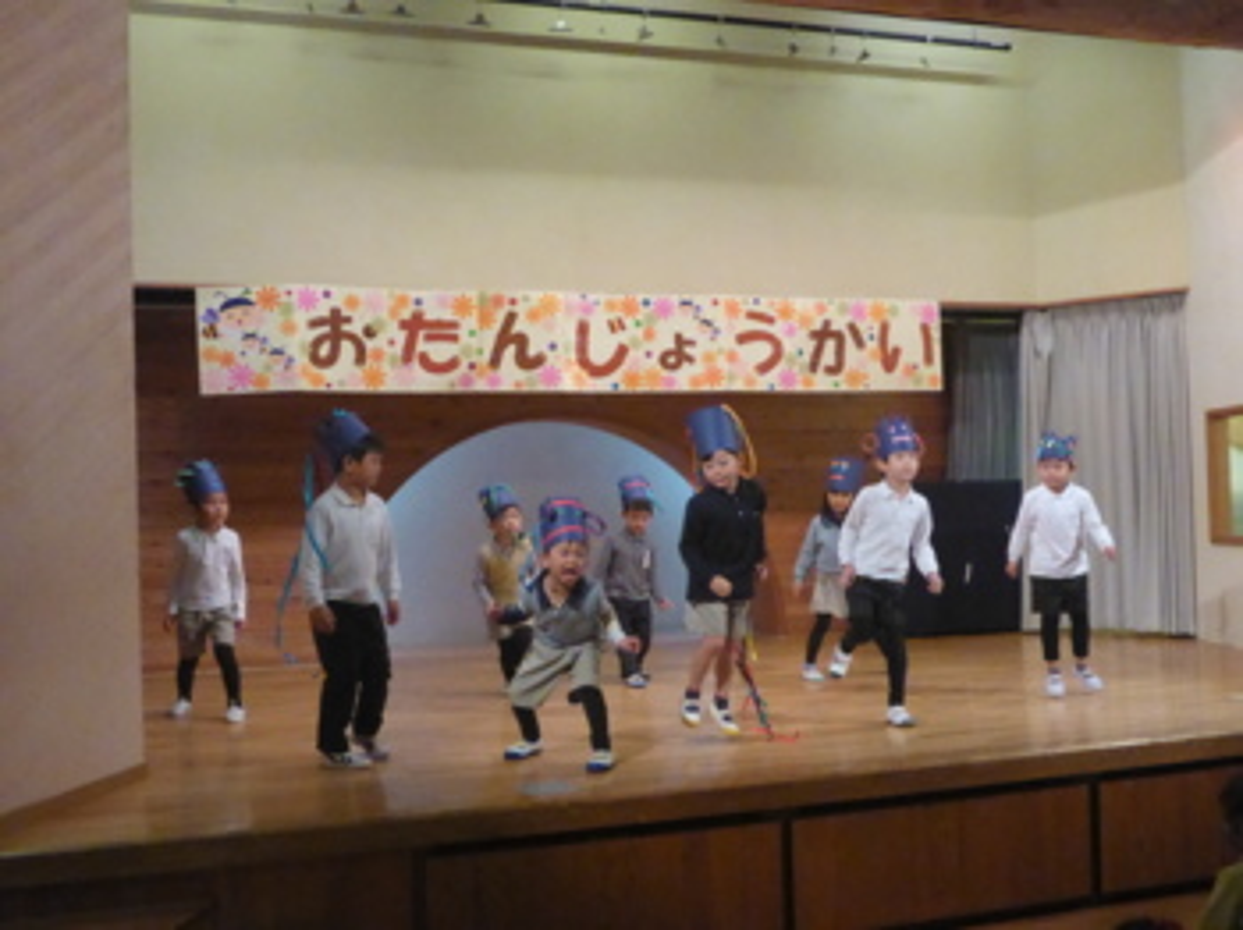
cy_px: 465
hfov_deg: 46.8
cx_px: 622
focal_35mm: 40
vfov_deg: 35.9
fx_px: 1435
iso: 1600
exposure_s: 1/125
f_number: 4
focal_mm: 6.8
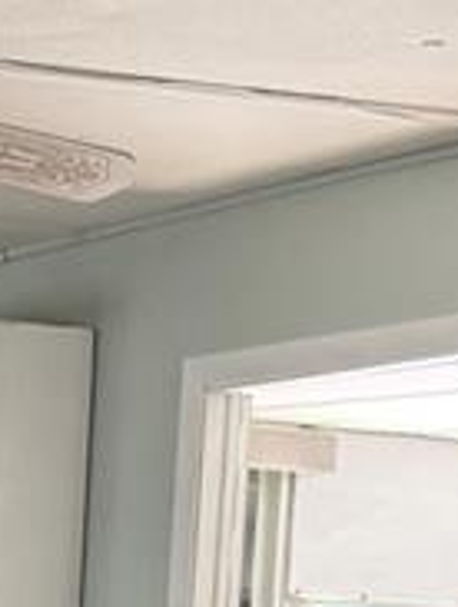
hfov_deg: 9.0
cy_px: 982
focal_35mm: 157
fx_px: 2760
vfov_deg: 11.9
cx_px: -388
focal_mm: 6.76
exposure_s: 1/121
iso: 100
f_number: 1.78
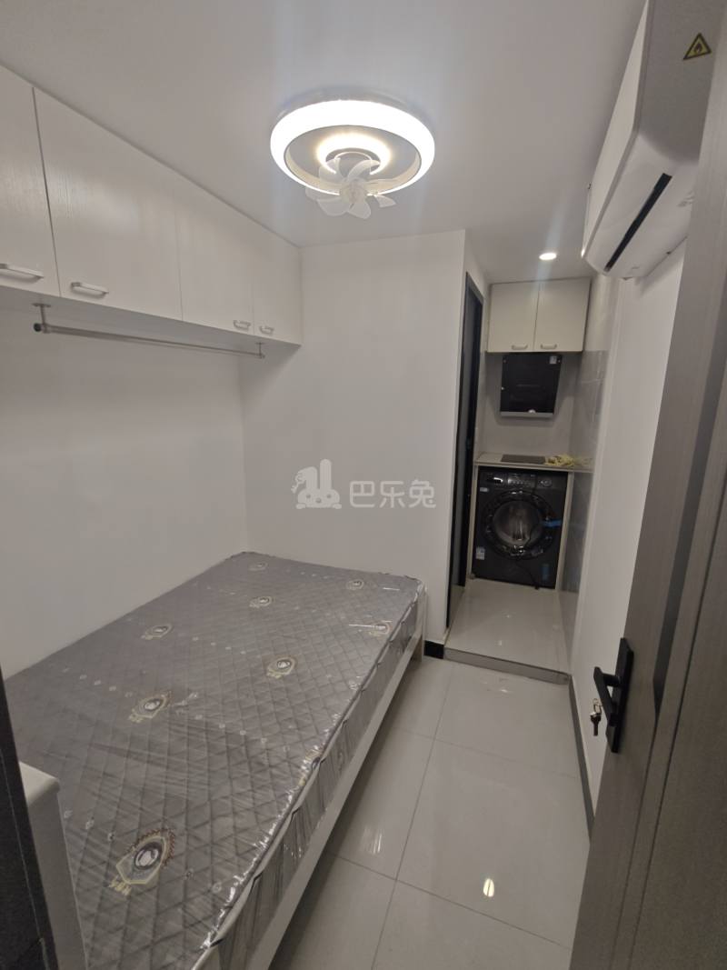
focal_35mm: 15
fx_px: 420
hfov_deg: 81.7
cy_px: 485
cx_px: 364
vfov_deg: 98.2
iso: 250
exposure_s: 1/250
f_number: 2
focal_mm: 2.3
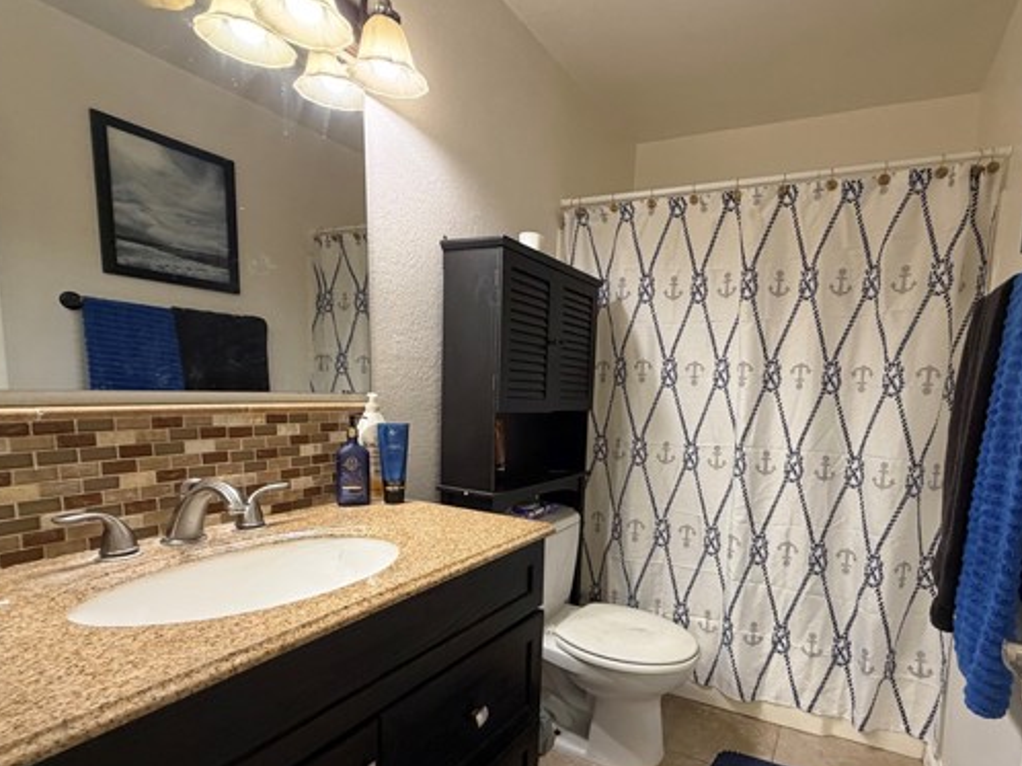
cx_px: 626
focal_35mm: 18
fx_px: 531
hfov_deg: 86.4
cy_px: 456
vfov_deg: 70.9
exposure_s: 1/60
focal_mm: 2.22
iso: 320
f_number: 2.2
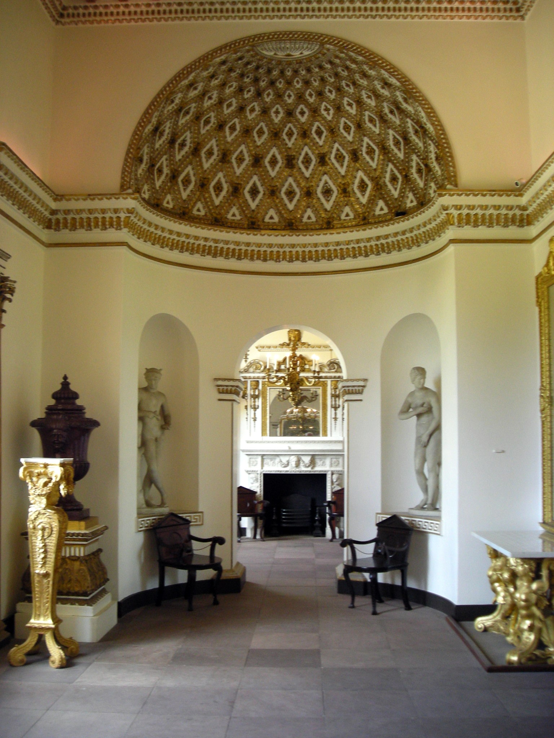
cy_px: 369
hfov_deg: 37.7
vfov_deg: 49.0
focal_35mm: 38
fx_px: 811
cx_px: 277
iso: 148
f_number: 3.2
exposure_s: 1/30
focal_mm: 6.3
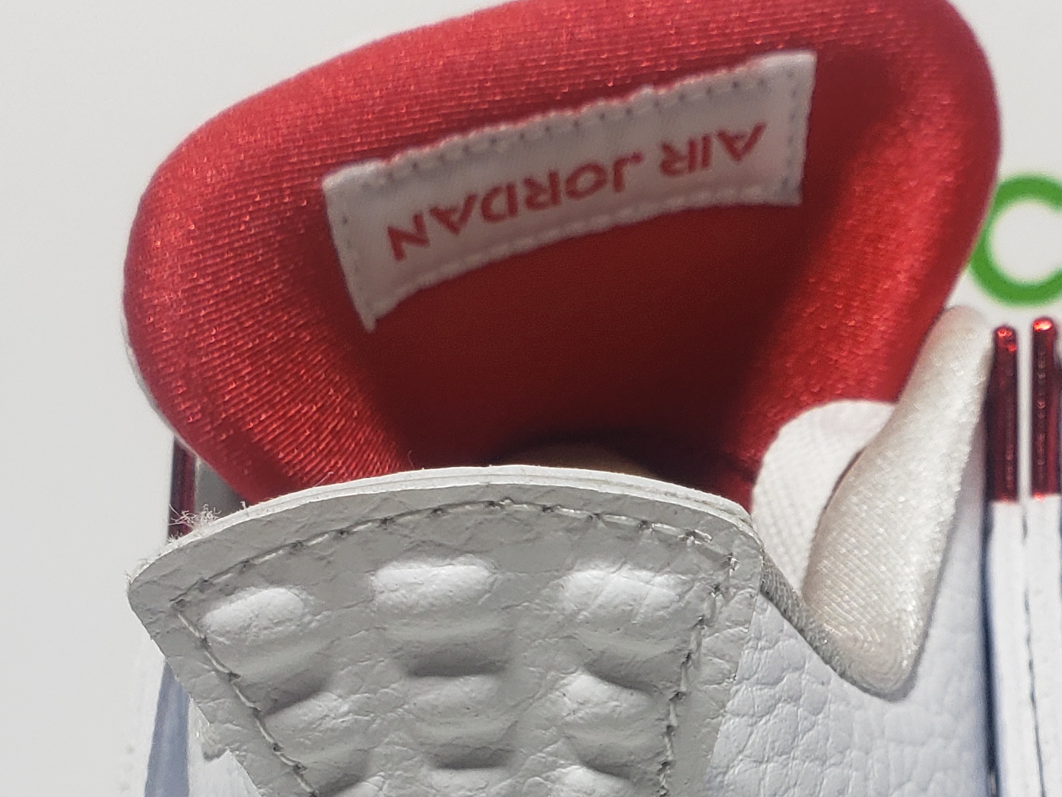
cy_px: 935
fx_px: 2240
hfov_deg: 25.9
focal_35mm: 73
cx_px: 944
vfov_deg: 19.1
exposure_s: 1/226
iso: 50
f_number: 2.4
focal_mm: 4.3
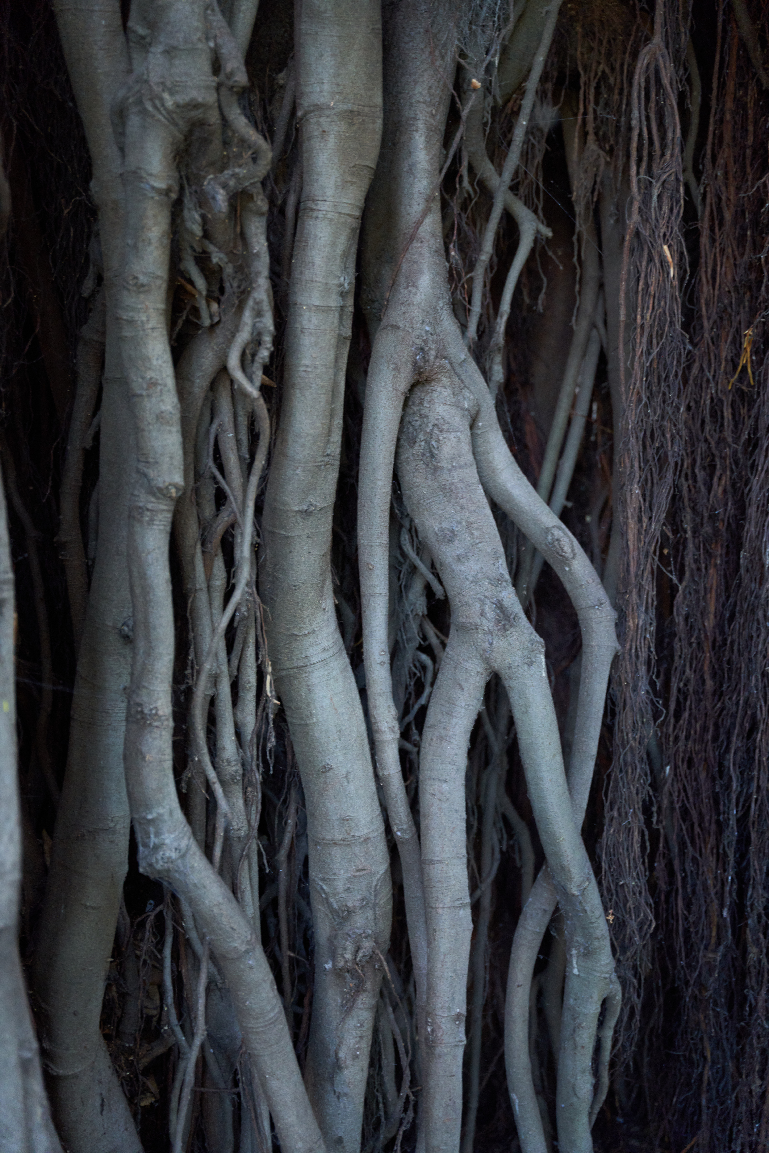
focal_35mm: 49
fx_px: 1560
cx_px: 384
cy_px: 576
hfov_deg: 27.7
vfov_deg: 40.6
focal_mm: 48.7
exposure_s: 1/30
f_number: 2.8
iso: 1600
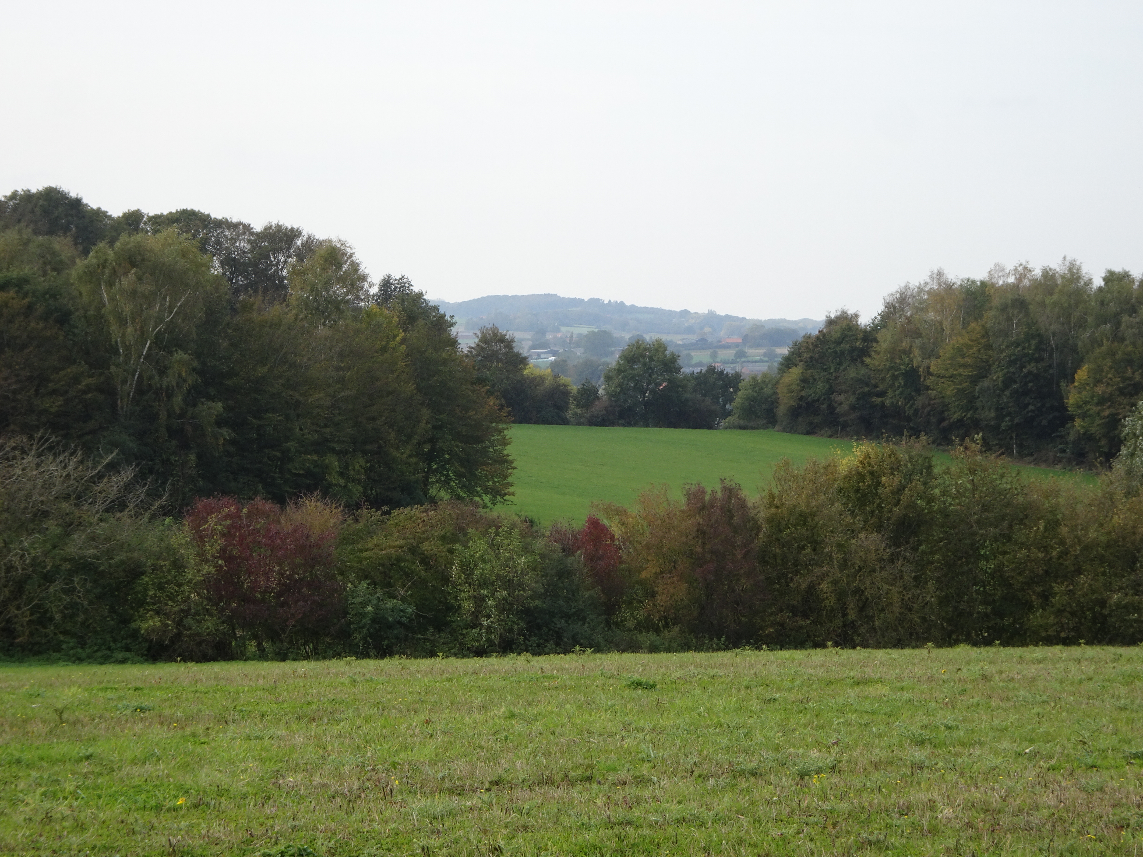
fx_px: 3467
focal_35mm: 105
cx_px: 572
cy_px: 428
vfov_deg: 14.1
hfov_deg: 18.7
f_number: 5
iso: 80
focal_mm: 17.97
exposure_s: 1/200
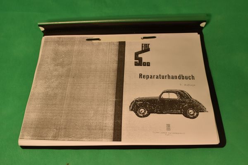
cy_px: 82
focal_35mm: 36
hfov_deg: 53.1
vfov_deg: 36.9
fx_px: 248
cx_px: 124
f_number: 20
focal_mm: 24
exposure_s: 1/40
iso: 320
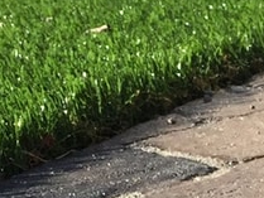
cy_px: 314
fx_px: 1412
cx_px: 609
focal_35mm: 185
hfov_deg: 9.6
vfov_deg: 7.9
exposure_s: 1/1582
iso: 32
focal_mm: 4.15
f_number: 2.2
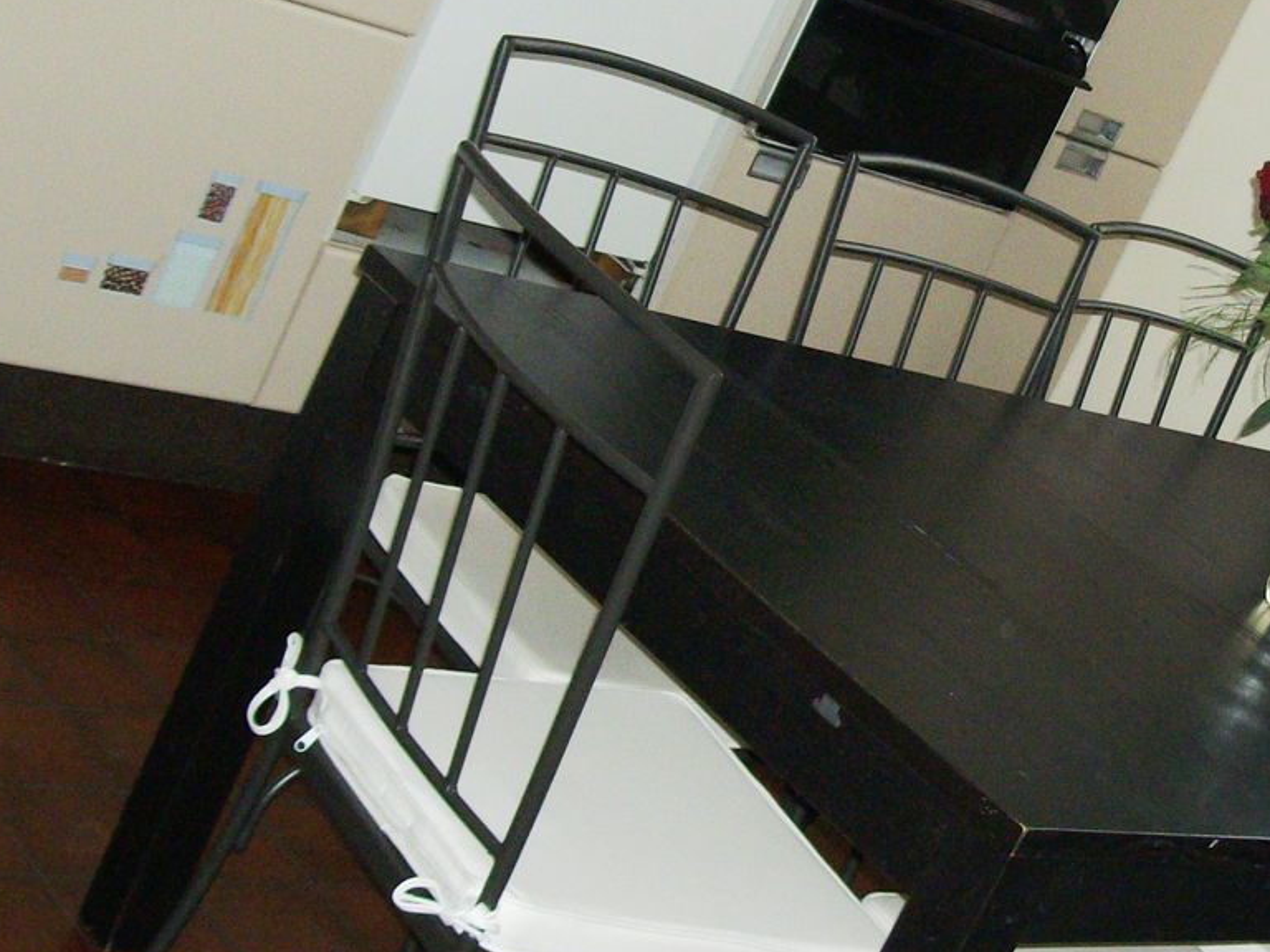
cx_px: 1164
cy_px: 268
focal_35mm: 75
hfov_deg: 25.1
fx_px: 2752
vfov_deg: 19.5
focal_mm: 6
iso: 160
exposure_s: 1/125
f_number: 2.7
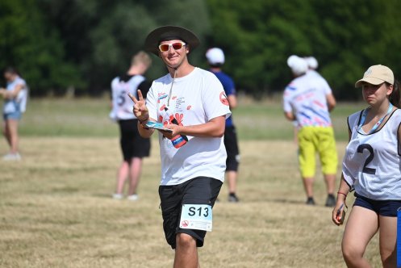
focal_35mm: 400
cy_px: 134
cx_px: 200
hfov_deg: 5.2
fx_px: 4458
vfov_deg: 3.4
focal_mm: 400
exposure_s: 1/3200
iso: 640
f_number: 8
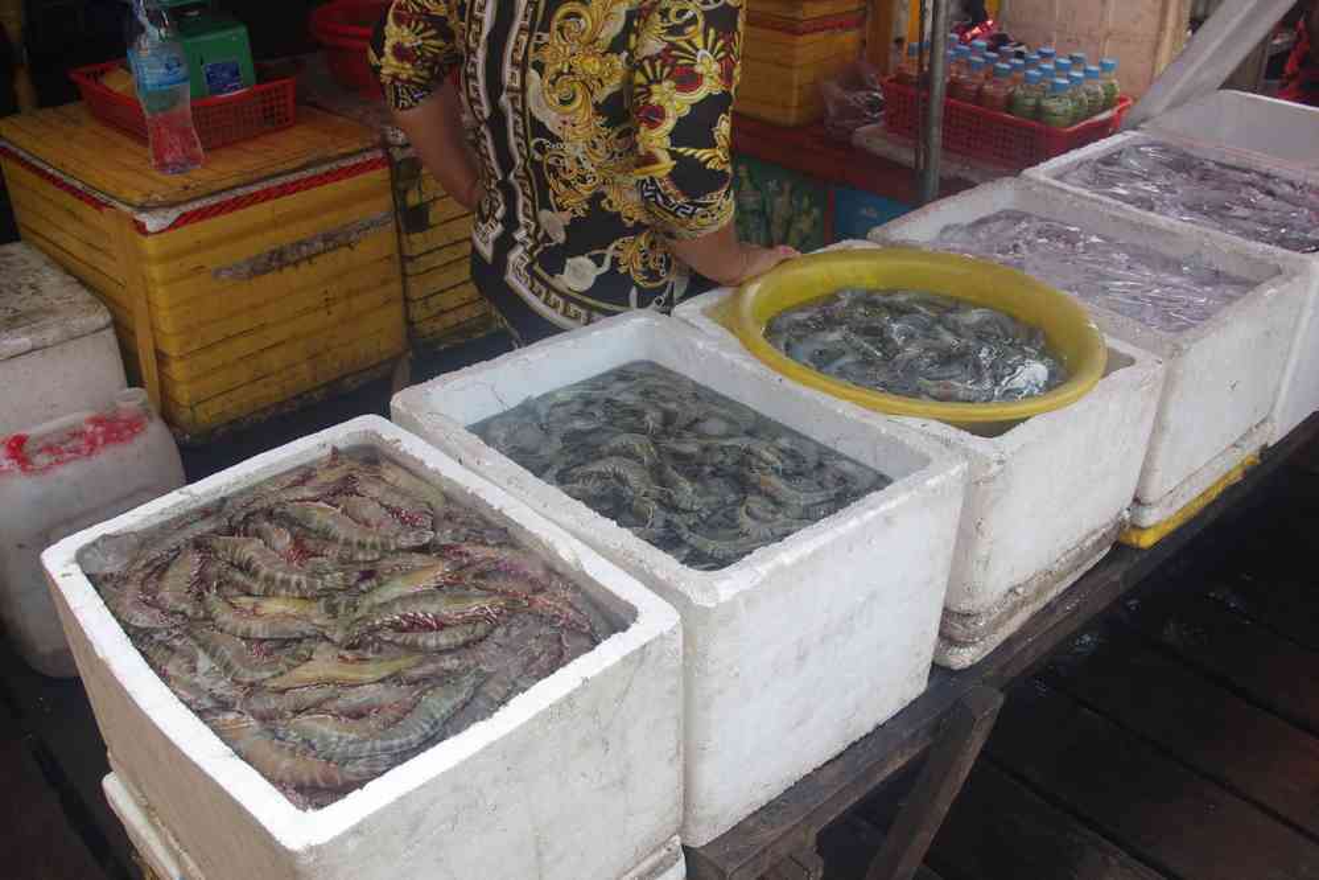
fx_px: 1264
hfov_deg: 55.1
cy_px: 440
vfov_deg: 38.4
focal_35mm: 34
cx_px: 660
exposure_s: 1/50
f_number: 10
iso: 200
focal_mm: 23
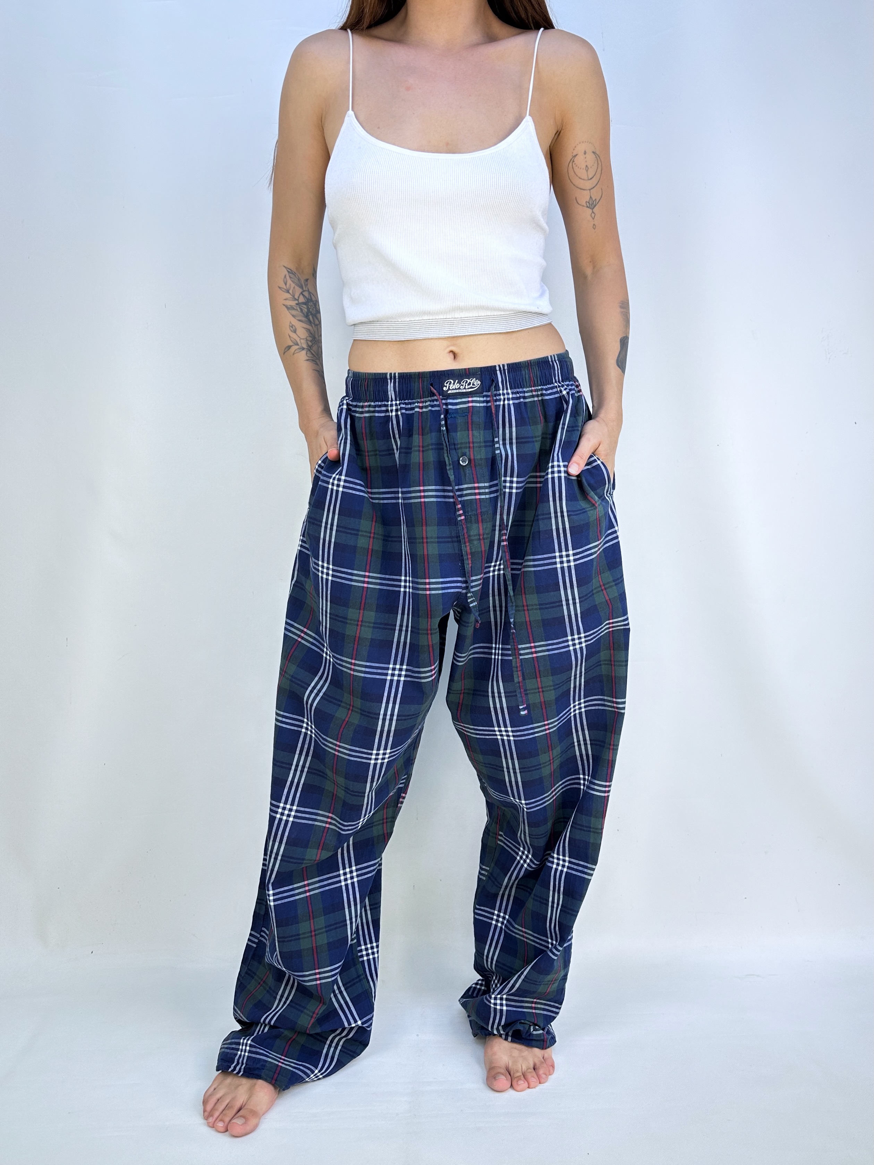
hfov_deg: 56.8
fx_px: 808
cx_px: 437
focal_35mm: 24
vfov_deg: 71.6
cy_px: 582
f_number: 1.78
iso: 64
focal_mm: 6.86
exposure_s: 1/178
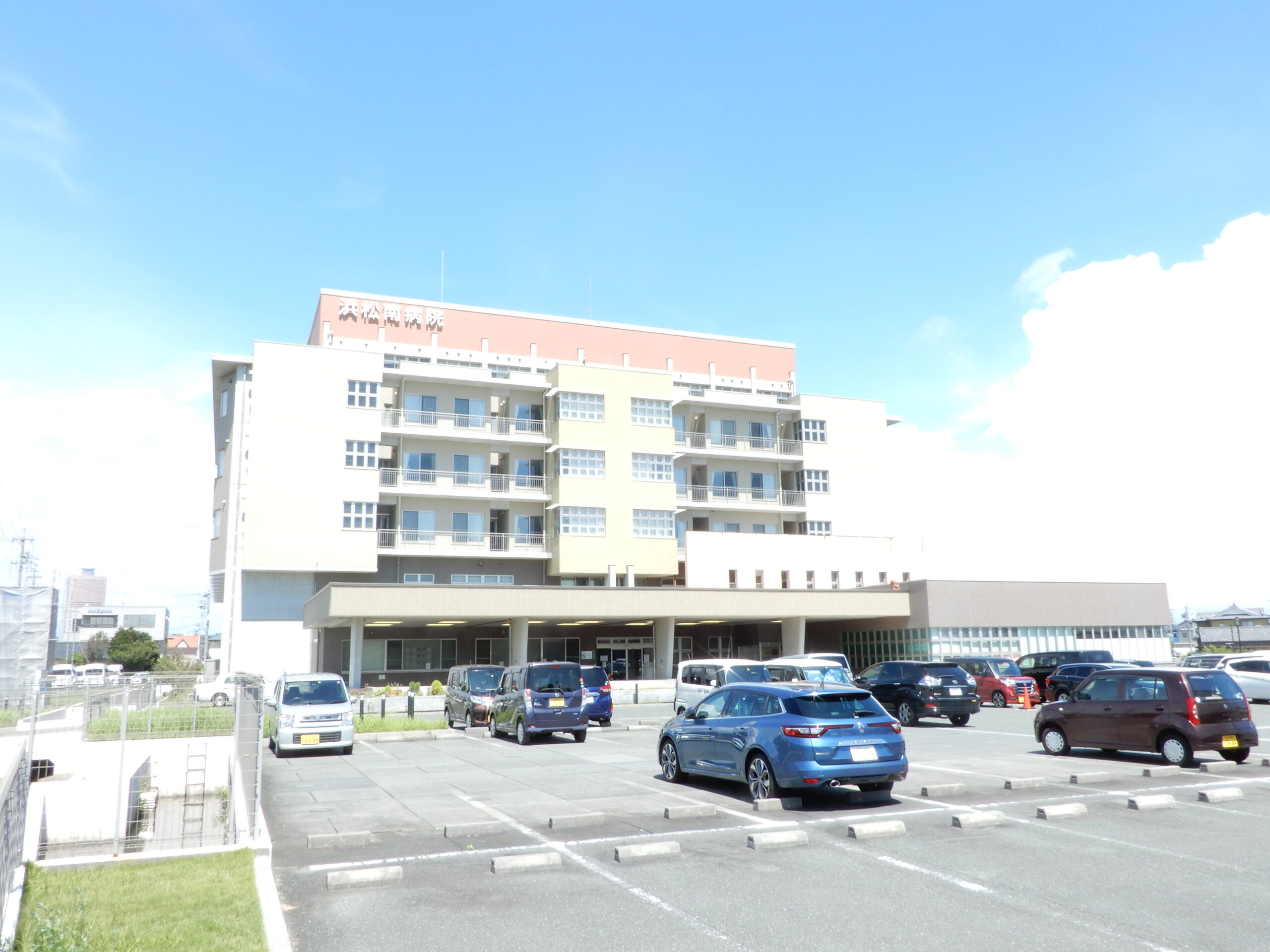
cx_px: 635
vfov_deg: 49.7
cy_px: 476
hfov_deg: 63.4
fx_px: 1027
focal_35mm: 28
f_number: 8
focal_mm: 5
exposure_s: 1/60
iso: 80
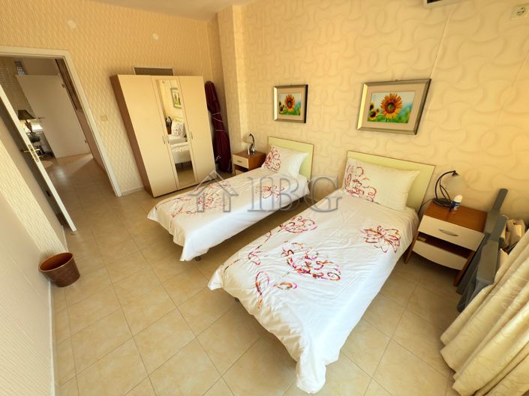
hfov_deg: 102.1
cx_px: 264
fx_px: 214
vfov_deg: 85.6
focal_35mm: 14
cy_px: 198
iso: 64
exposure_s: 1/53
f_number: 2.2
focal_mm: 2.22
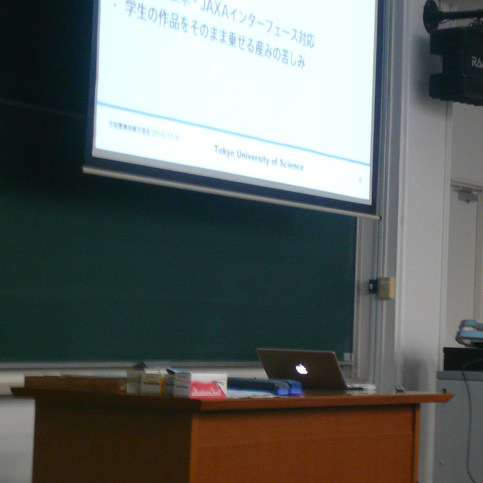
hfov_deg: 15.8
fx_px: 1736
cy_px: 317
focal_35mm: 110
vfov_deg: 15.8
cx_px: 363
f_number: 4.3
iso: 200
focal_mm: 11.2
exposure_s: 1/8
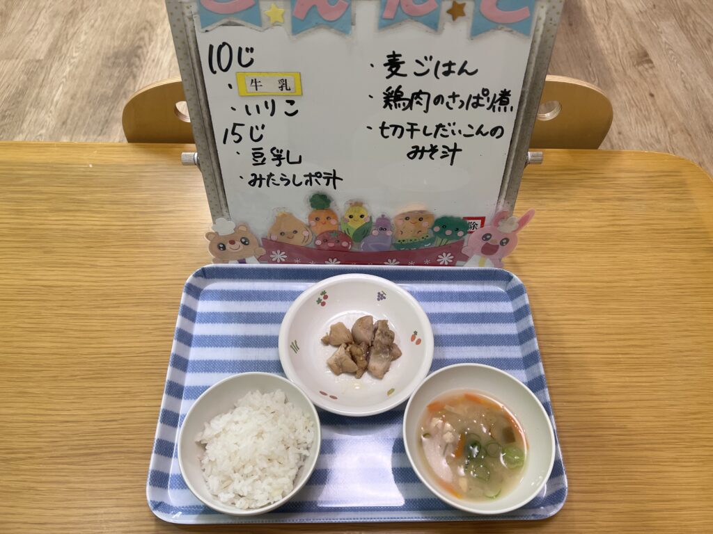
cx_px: 356
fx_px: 536
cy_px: 267
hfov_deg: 67.3
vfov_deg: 53.1
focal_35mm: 26
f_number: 1.5
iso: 100
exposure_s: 1/112
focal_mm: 5.7
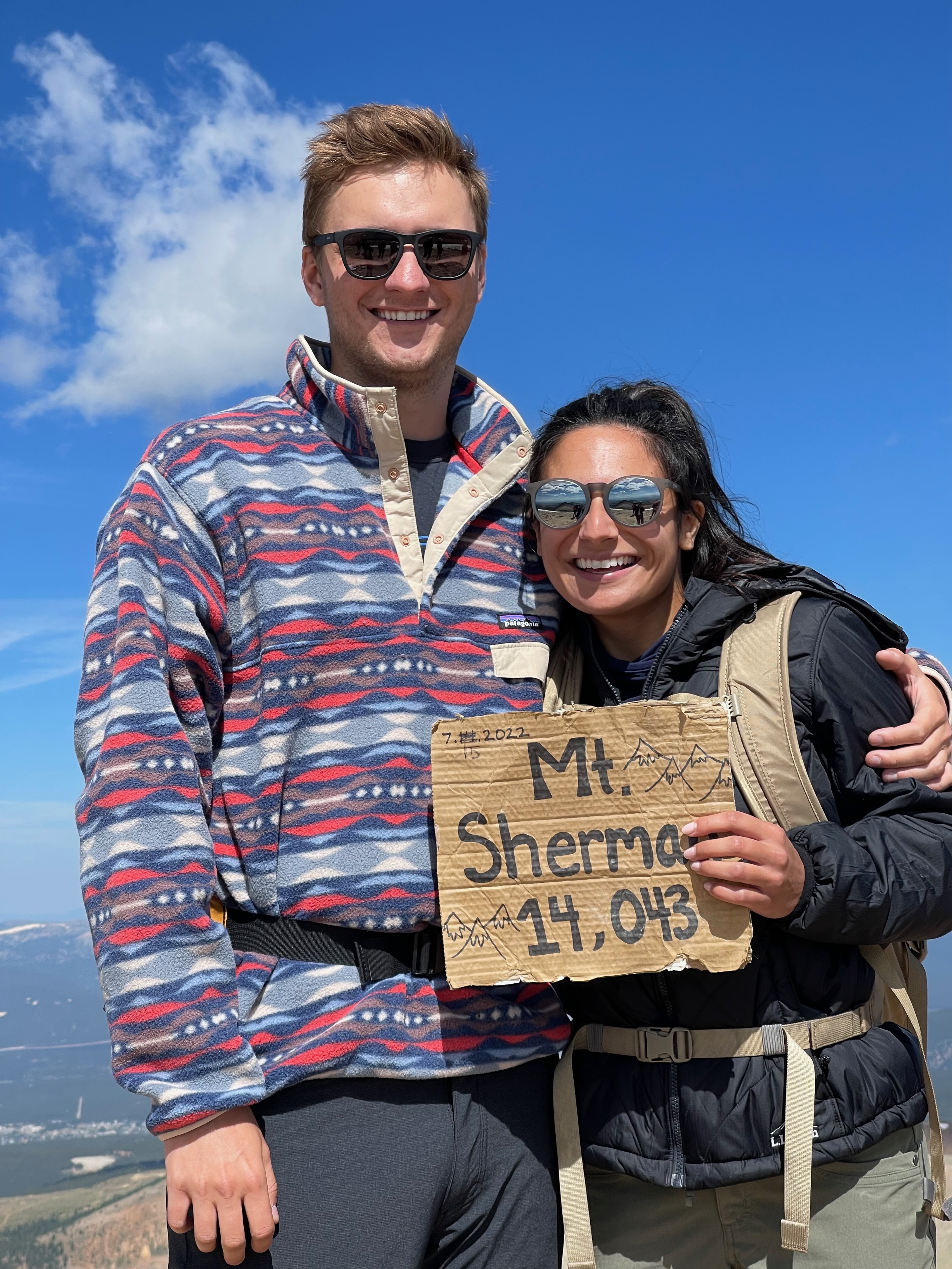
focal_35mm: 64
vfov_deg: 30.3
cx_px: 476
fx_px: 2347
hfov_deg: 22.9
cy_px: 634
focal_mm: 7.5
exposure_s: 1/1096
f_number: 2.2
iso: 20
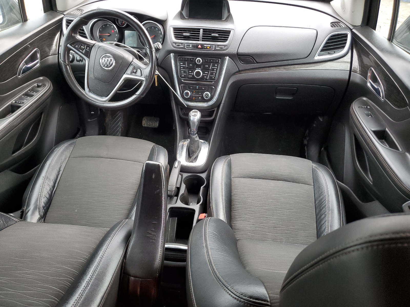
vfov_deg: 53.1
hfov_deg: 67.3
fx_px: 308
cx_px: 205
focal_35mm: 26
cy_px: 154
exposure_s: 1/120
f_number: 1.5
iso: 84
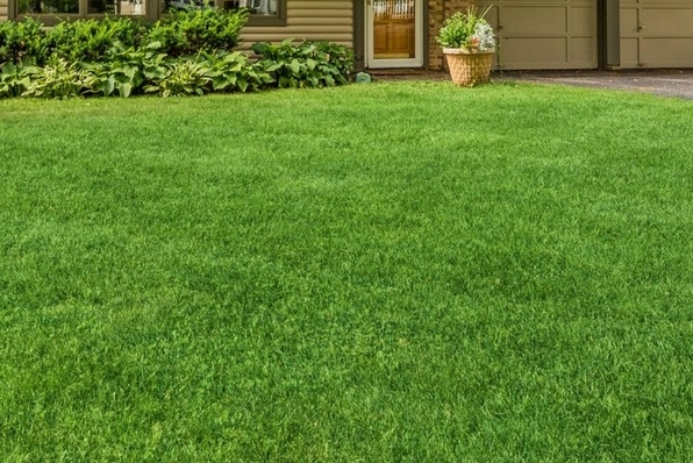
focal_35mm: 38
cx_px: 227
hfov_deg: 49.7
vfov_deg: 32.3
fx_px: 732
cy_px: -2
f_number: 8
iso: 200
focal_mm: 14
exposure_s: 1/160
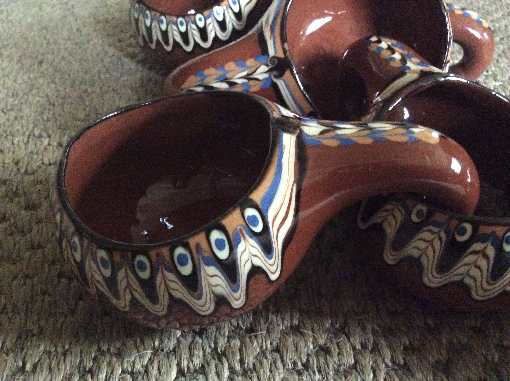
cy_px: 190
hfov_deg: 56.9
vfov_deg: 44.1
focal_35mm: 32
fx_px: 471
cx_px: 255
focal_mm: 3.3
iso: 800
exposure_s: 1/17
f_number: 2.4
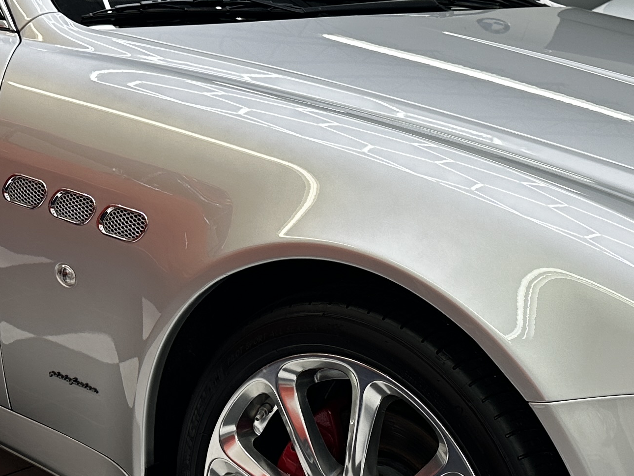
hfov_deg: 26.0
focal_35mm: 75
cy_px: 227
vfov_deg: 19.6
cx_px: 328
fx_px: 1374
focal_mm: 6.86
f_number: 1.78
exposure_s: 1/120
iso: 80
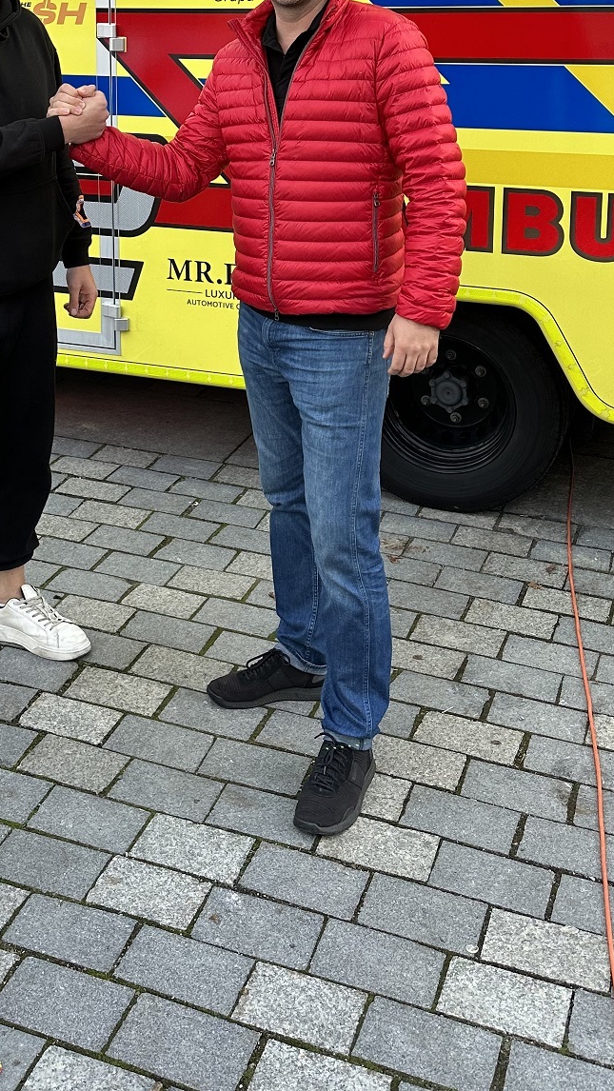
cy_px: 193
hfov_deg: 25.6
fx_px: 1331
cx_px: 131
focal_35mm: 46
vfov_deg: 42.3
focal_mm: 6.86
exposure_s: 1/121
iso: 80
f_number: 1.78
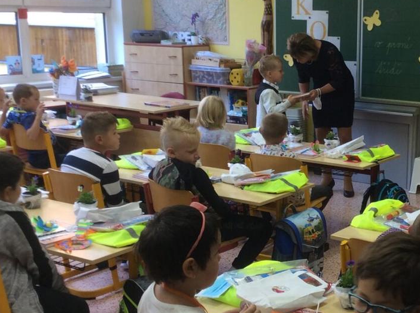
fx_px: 739
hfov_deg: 30.9
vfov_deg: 23.9
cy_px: 176
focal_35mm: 61
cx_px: 341
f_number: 2.4
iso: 32
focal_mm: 3.3
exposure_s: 1/25
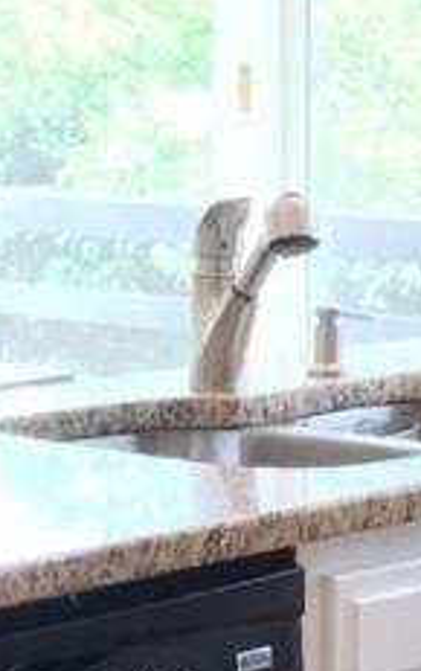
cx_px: 526
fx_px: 3111
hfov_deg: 7.7
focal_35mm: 170
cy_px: 455
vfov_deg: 12.3
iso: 40
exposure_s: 1/30
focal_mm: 4.15
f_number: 2.2
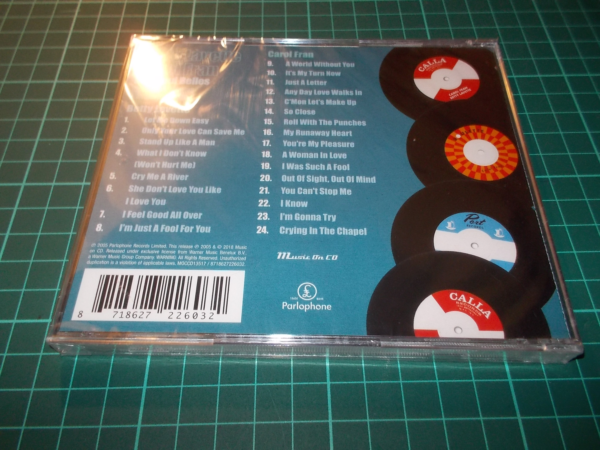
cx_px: 300
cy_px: 225
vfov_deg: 48.2
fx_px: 503
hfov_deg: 61.7
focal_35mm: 29
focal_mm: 4.1
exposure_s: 1/30
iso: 200
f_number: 3.3
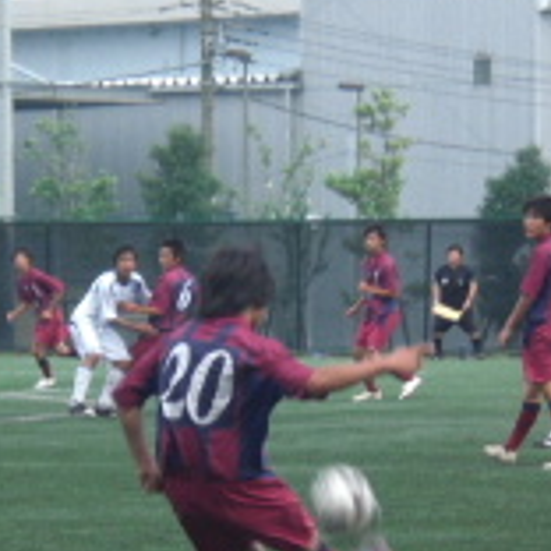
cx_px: 283
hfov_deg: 6.4
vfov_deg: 6.4
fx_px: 4898
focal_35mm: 272
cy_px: 475
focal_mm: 18.9
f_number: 5.9
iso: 200
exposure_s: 1/125
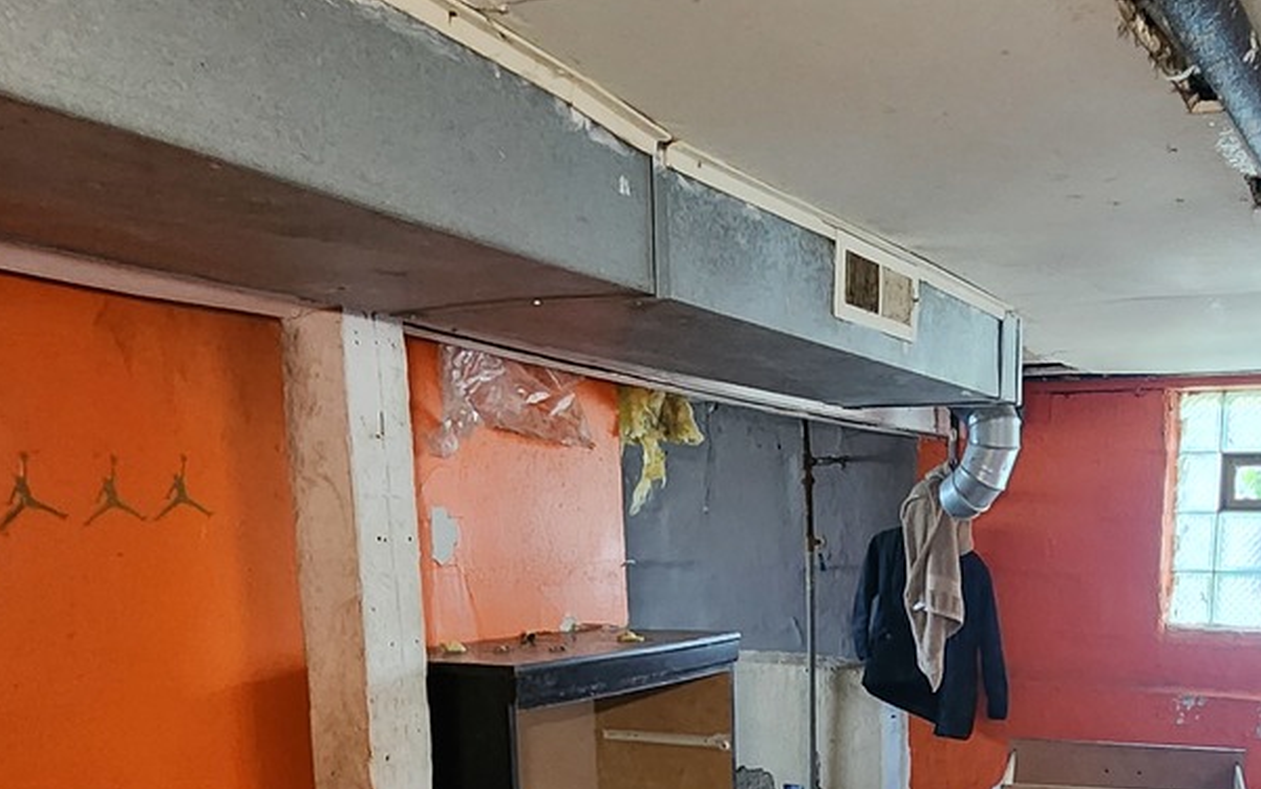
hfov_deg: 56.8
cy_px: 743
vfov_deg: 35.5
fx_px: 1134
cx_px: 846
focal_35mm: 33
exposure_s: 1/24
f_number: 2.2
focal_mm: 2.2
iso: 800
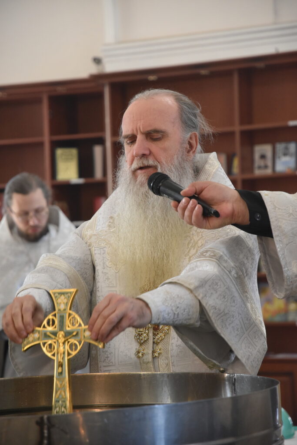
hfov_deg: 11.4
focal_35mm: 120
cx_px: 148
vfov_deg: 17.1
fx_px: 1484
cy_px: 222
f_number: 4
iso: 2000
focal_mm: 80
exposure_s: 1/60
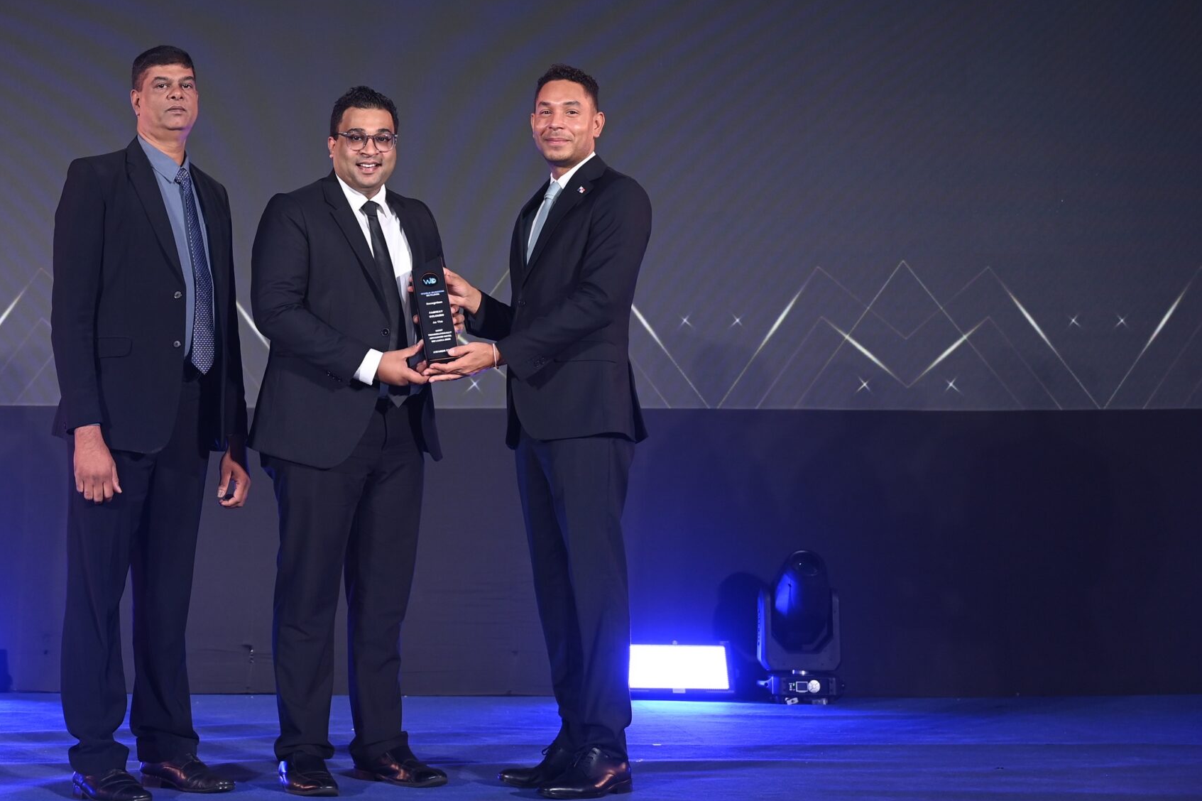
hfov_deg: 31.9
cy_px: 203
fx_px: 2070
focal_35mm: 62
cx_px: 317
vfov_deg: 21.7
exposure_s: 1/160
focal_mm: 41
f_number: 2.8
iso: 640
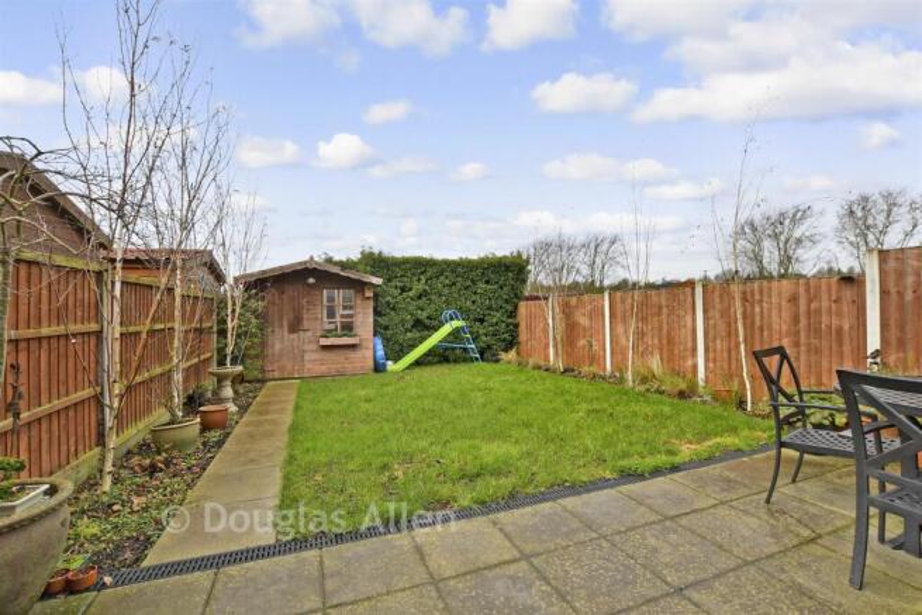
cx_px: 461
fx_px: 384
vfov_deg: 77.4
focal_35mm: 15
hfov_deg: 100.4
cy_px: 308
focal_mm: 10
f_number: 8
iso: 80
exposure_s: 1/60
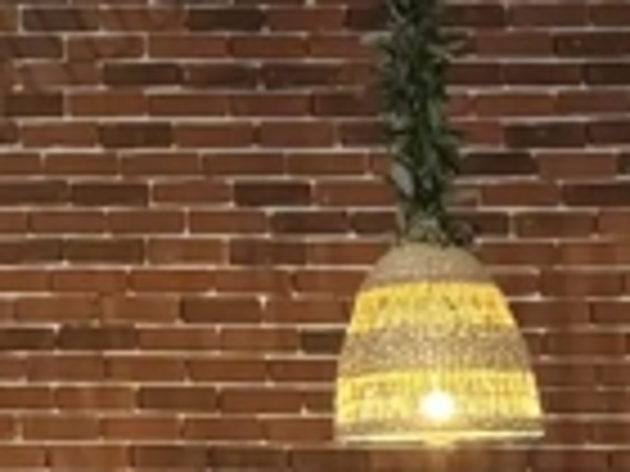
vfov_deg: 8.6
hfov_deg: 10.9
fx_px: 3130
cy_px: 63
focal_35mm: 172
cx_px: -423
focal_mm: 6.76
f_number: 1.78
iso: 500
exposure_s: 1/50
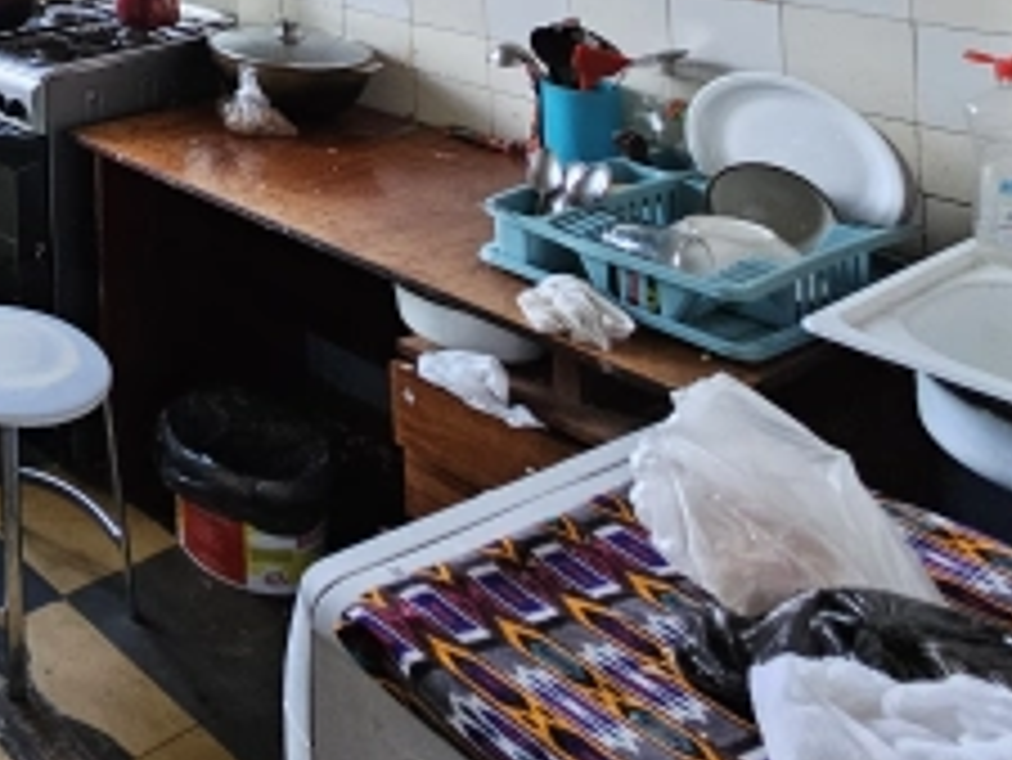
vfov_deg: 30.2
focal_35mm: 36
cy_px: -261
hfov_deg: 35.2
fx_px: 1053
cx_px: -306
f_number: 2.2
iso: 200
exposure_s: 1/50
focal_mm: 2.2
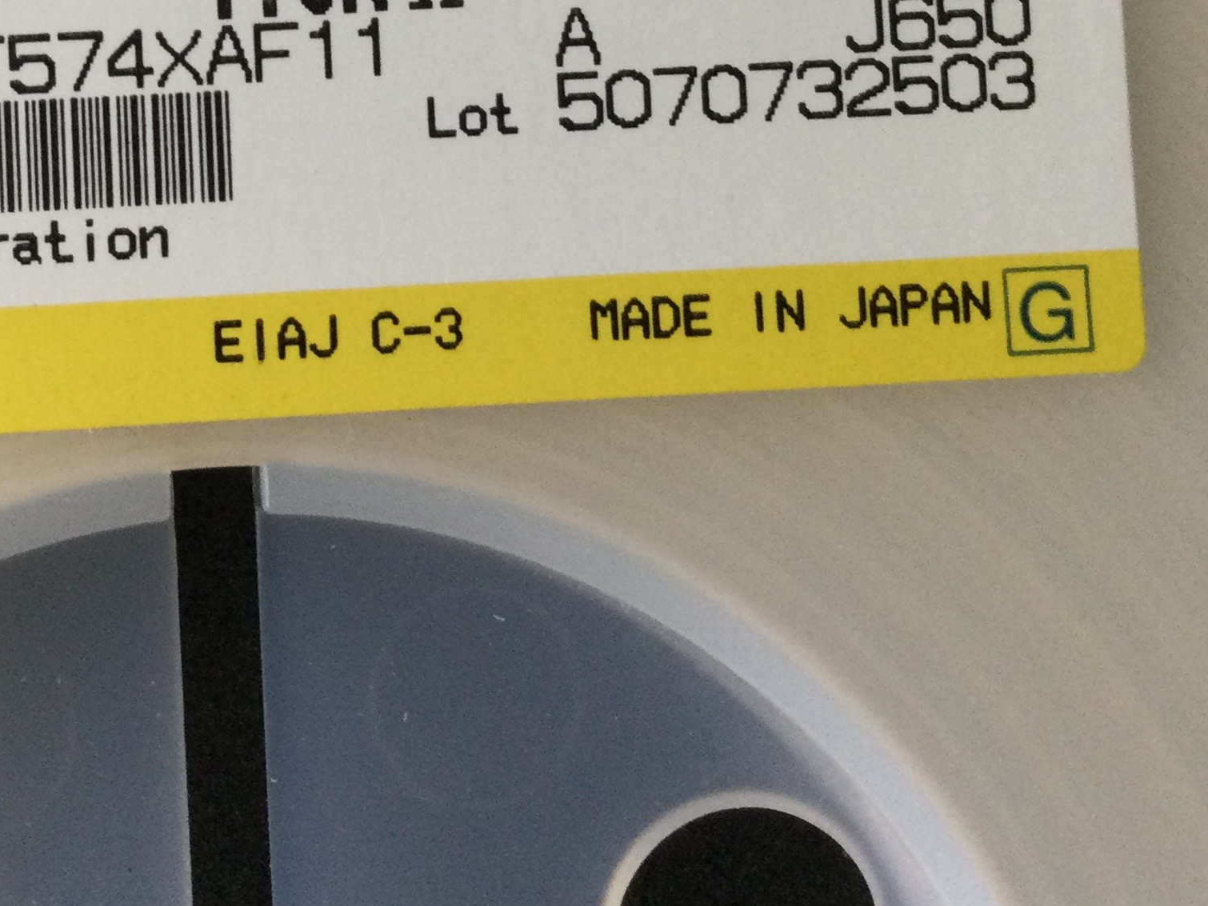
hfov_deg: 28.4
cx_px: 258
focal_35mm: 67
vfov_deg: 21.1
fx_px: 2338
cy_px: -13
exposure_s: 1/30
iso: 64
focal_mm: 3.3
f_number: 2.4
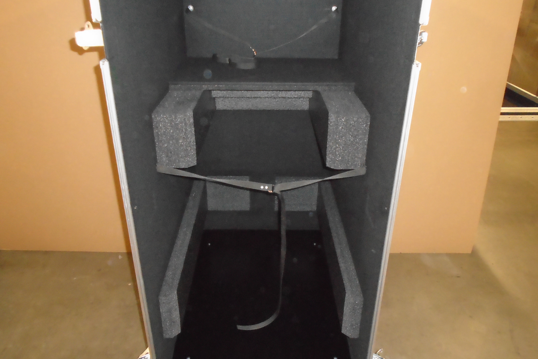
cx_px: 270
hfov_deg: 65.5
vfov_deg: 46.4
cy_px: 172
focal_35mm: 28
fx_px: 418
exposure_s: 1/30
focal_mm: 4.6
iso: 800
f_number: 3.2
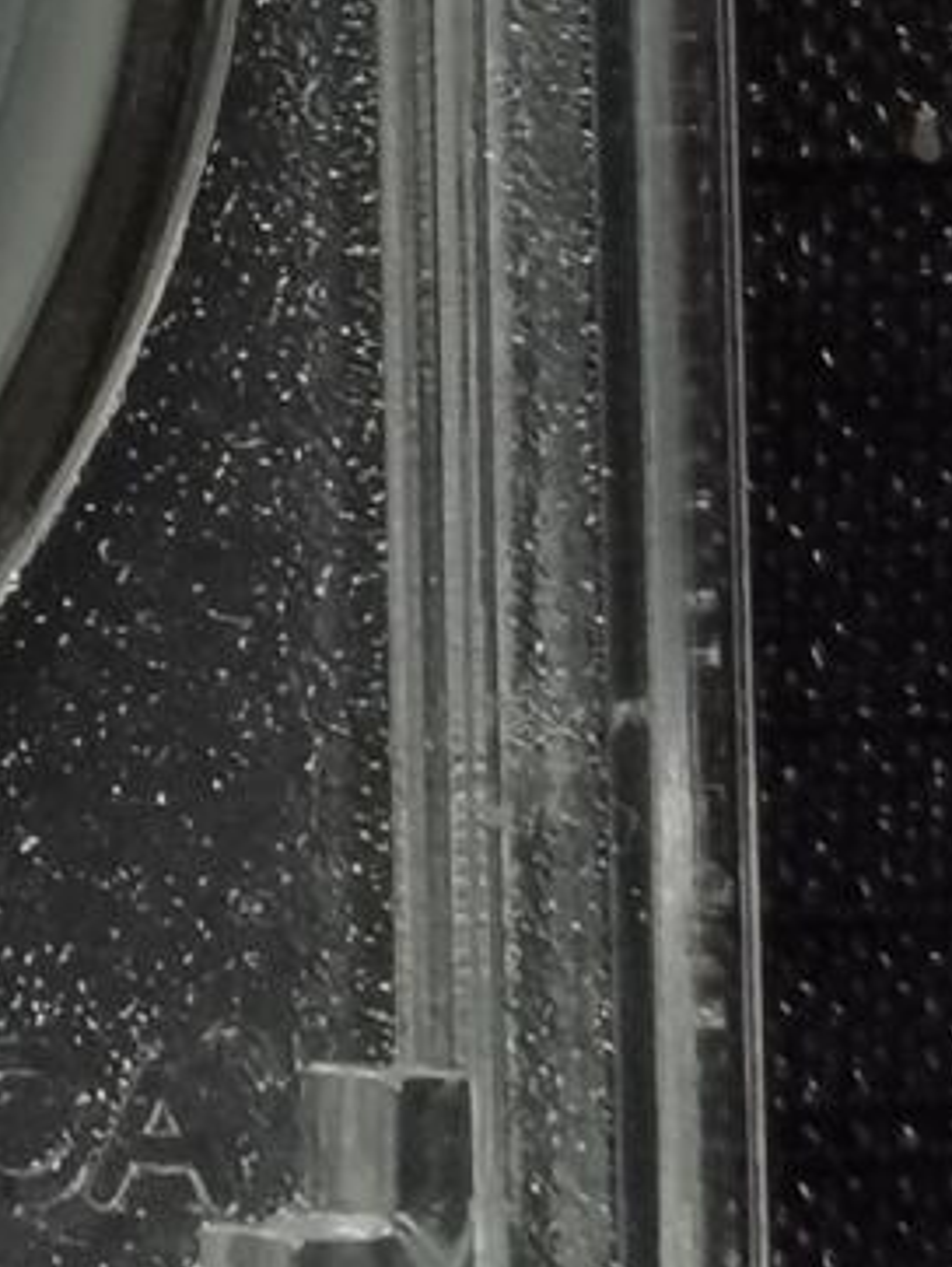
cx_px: -1253
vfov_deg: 5.9
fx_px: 12013
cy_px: -948
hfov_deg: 4.4
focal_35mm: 328
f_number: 1.8
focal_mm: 5.58
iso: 50
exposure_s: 1/132
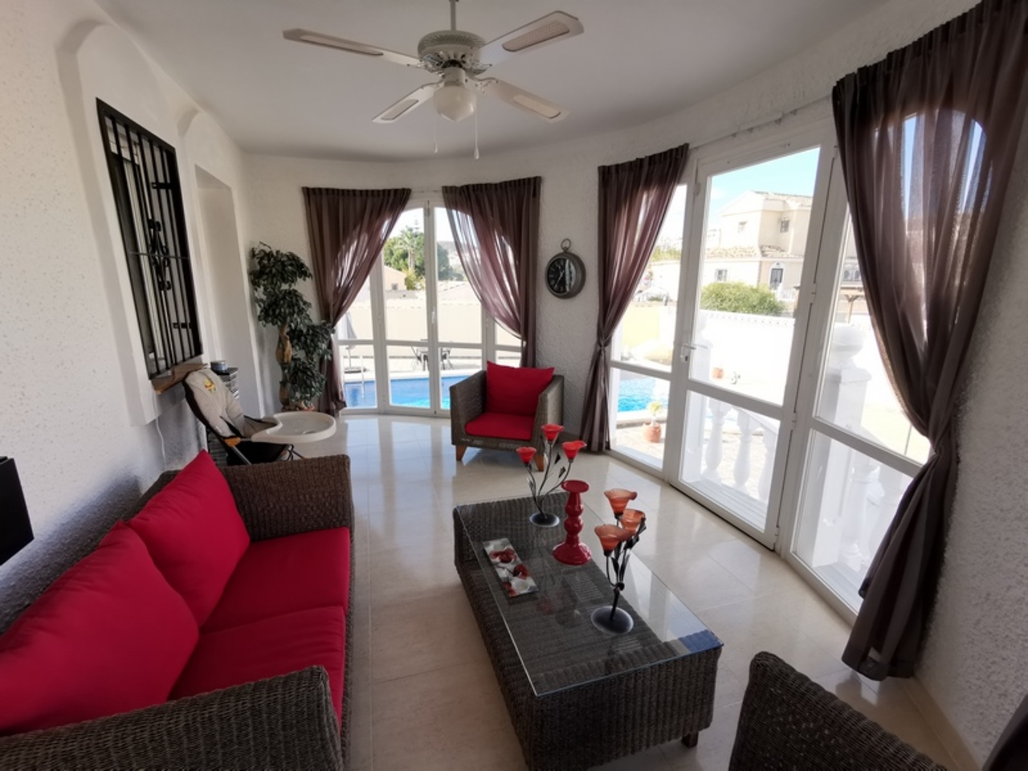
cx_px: 514
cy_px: 386
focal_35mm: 16
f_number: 2.2
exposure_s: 1/214
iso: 50
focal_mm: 2.35
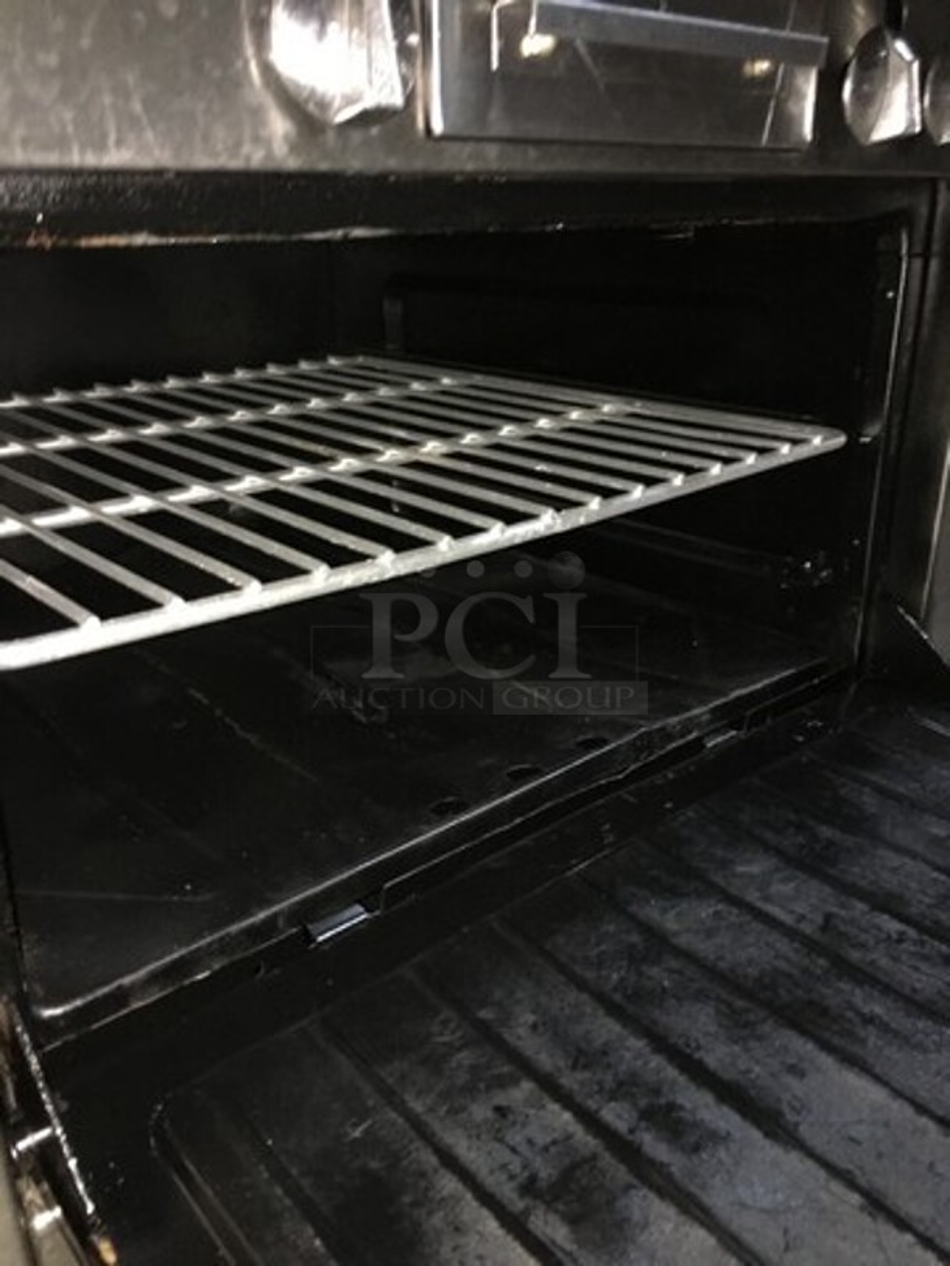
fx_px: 1061
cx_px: 475
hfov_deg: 48.2
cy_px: 633
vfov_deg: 61.7
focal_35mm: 29
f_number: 2.2
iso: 320
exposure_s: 1/16
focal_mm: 4.15
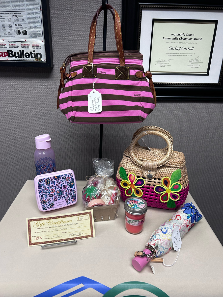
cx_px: 112
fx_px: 223
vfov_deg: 67.3
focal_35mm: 26
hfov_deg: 53.1
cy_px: 148
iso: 125
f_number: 1.5
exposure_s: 1/120
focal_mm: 5.7
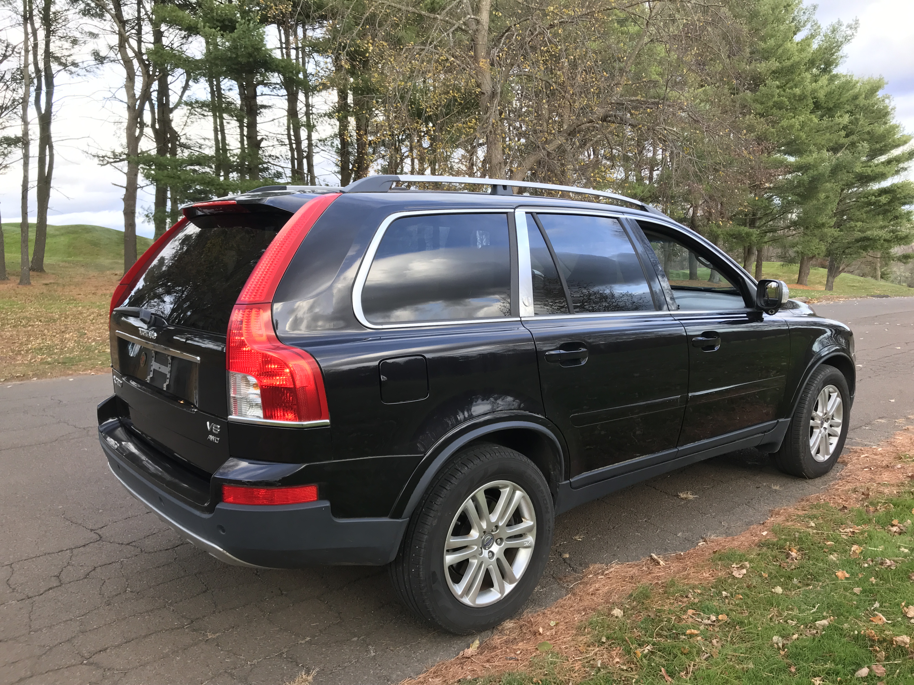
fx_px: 739
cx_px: 457
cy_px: 342
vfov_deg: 49.7
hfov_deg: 63.4
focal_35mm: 28
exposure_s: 1/166
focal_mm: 3.99
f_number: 1.8
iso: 32
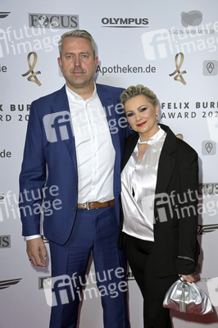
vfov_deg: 39.6
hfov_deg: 26.9
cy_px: 164
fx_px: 455
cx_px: 109
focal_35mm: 50
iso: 640
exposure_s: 1/250
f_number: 5.6
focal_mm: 50
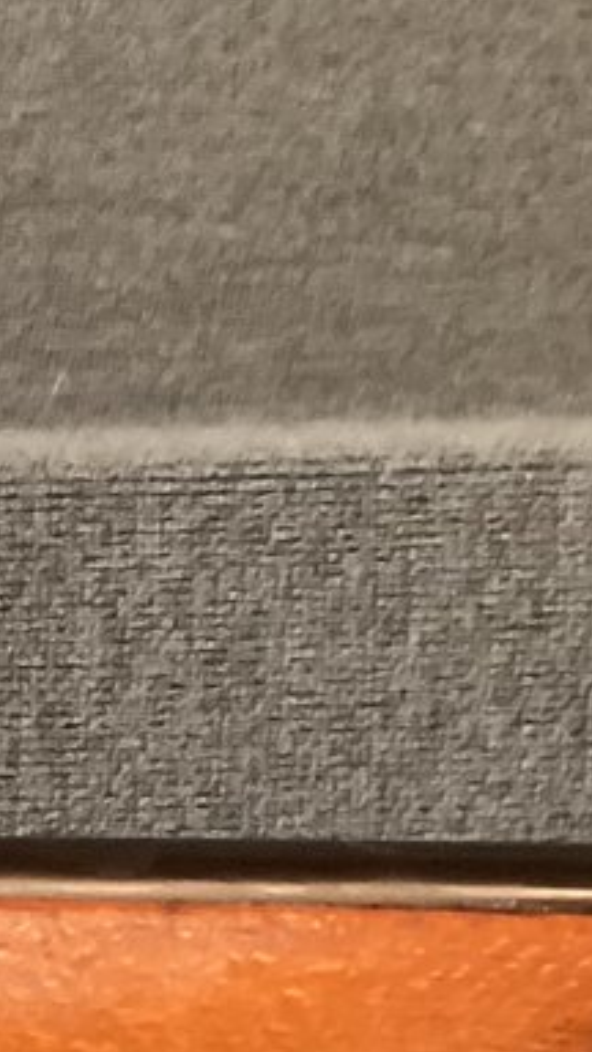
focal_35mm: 133
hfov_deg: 7.6
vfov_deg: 16.0
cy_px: 810
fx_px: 3712
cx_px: -1361
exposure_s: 1/50
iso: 400
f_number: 2.4
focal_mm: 3.3
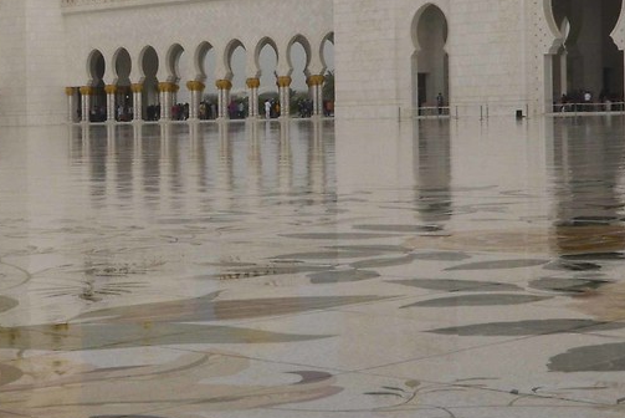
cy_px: 77
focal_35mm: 167
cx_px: 180
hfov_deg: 12.3
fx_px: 2901
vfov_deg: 8.2
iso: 400
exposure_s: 1/40
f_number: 16
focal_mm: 35
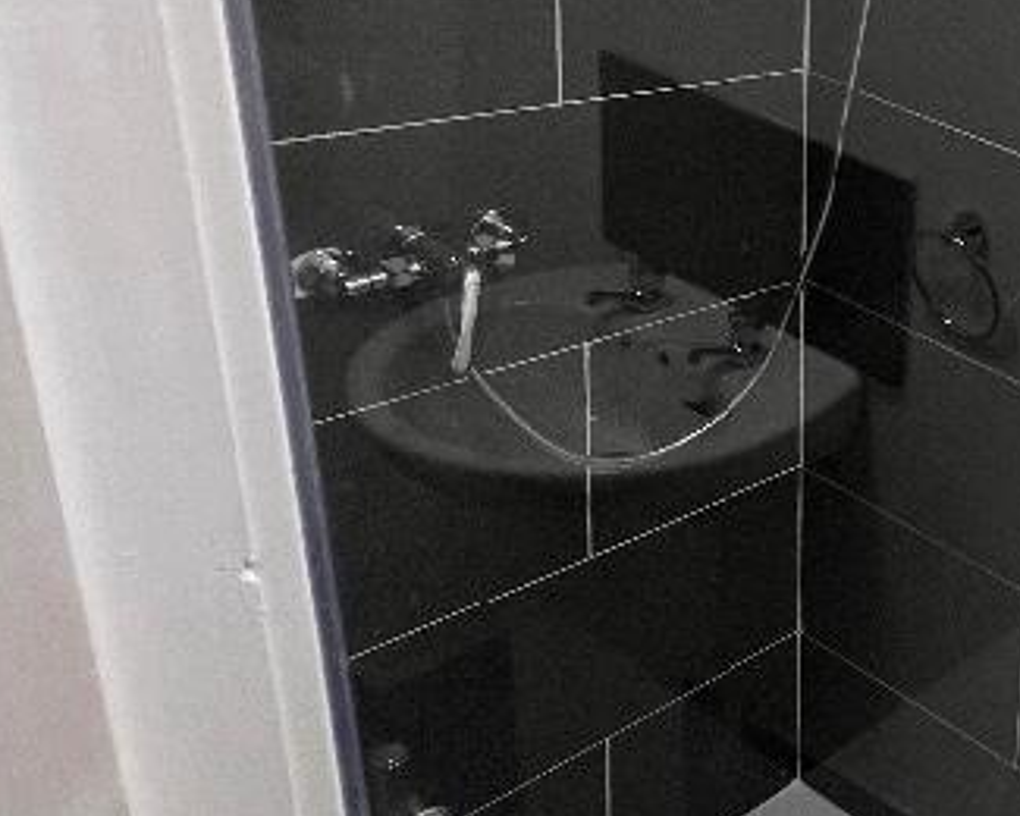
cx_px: 1519
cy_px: 176
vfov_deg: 36.2
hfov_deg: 29.1
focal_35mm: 40
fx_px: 1208
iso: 80
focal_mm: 1.57
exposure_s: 1/100
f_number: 1.8
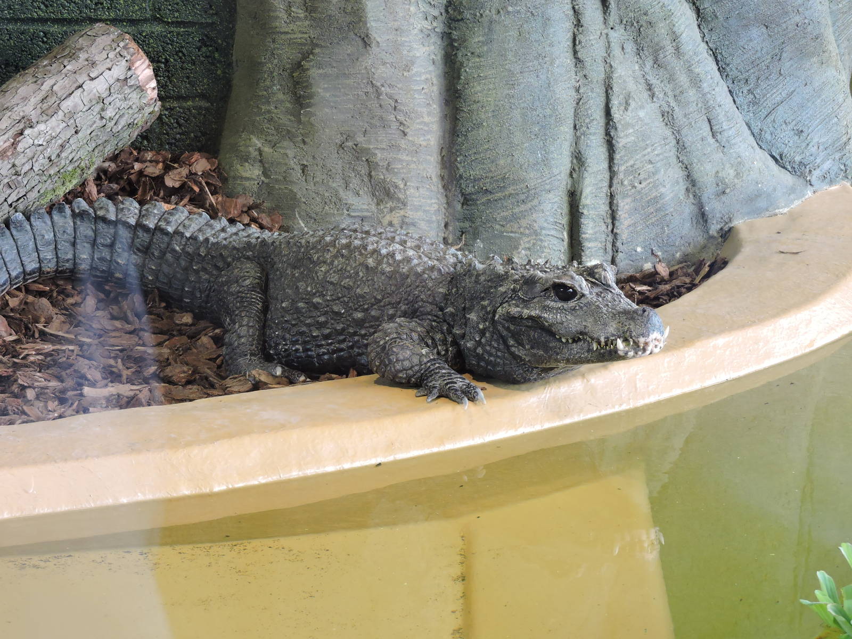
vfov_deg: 11.0
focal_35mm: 135
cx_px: 426
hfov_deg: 14.6
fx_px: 3323
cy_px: 320
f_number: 5
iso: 400
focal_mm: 24.2
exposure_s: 1/40
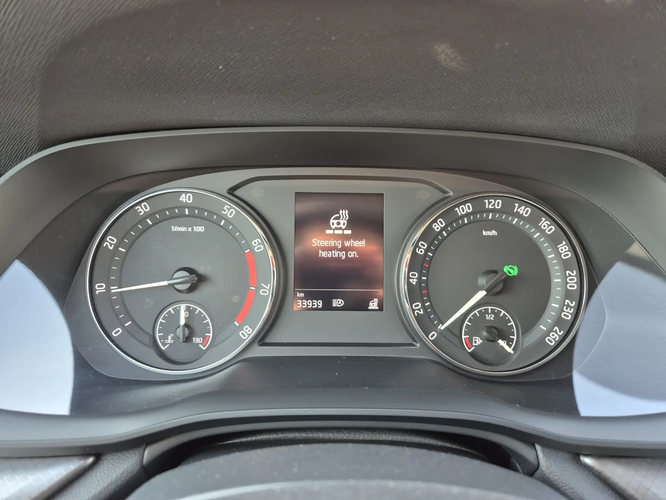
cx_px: 333
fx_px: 443
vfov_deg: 58.9
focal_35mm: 23
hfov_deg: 73.9
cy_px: 250
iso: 100
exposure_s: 1/50
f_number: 1.8
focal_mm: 5.4
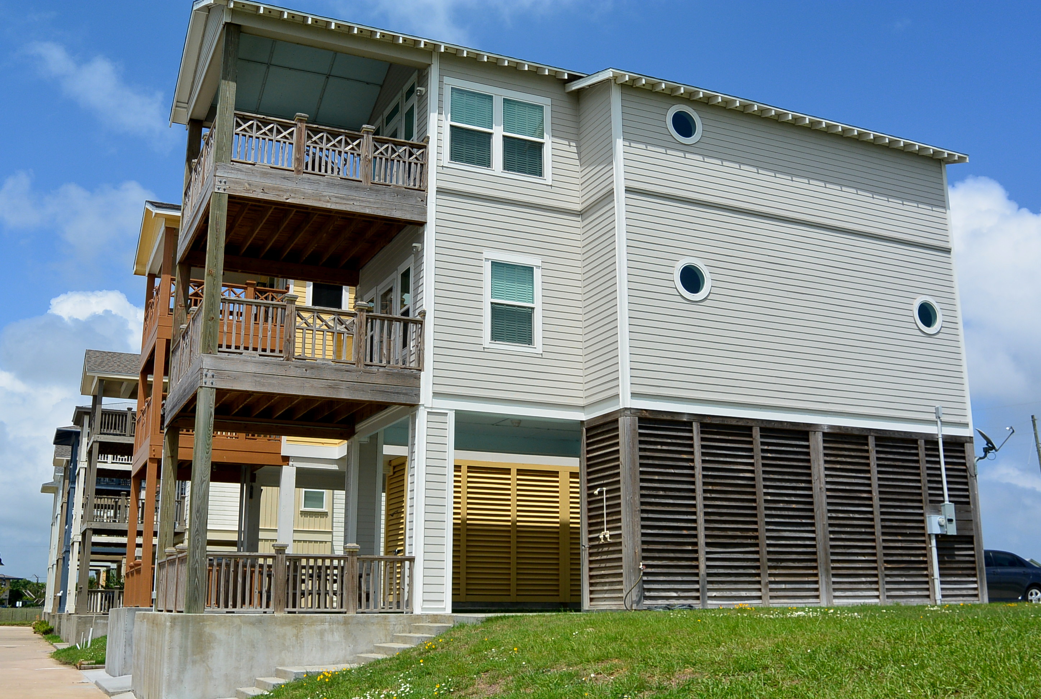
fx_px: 1072
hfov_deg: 51.8
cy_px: 350
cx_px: 520
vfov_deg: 36.1
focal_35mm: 37
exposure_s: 1/1250
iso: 100
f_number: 5
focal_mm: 14
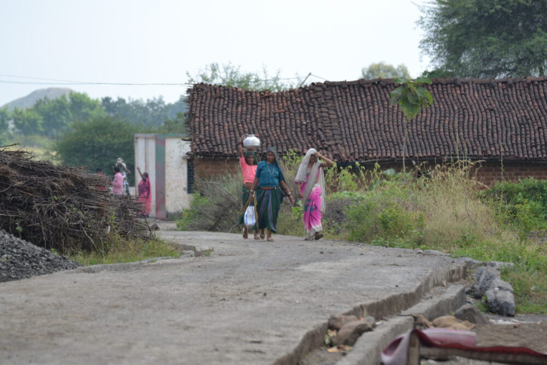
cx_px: 274
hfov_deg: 8.6
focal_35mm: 240
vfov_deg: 5.7
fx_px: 3647
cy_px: 182
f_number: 5.6
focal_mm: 160
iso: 180
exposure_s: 1/500
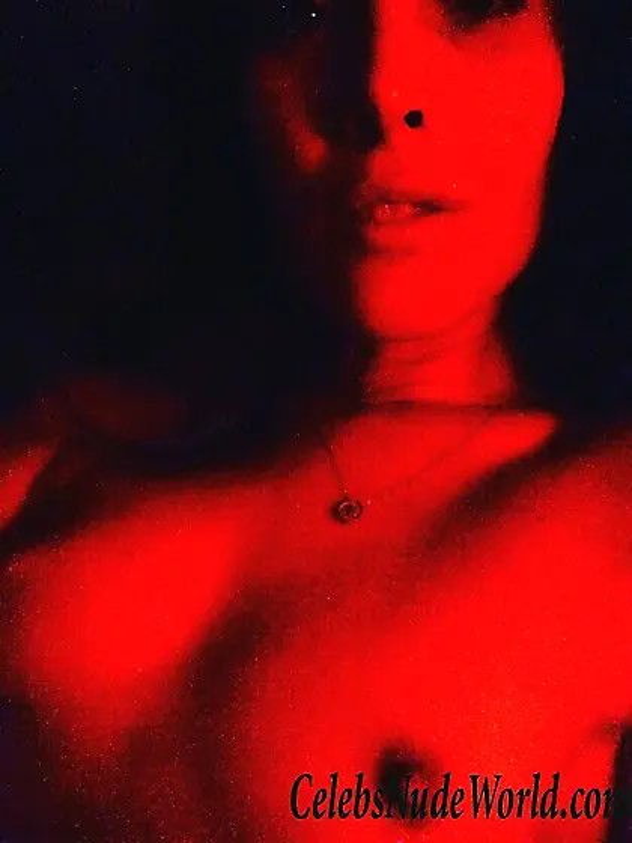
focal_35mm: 35
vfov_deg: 52.6
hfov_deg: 40.7
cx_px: 316
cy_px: 422
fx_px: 852
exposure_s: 1/15
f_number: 2.4
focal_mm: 2.18
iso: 1000
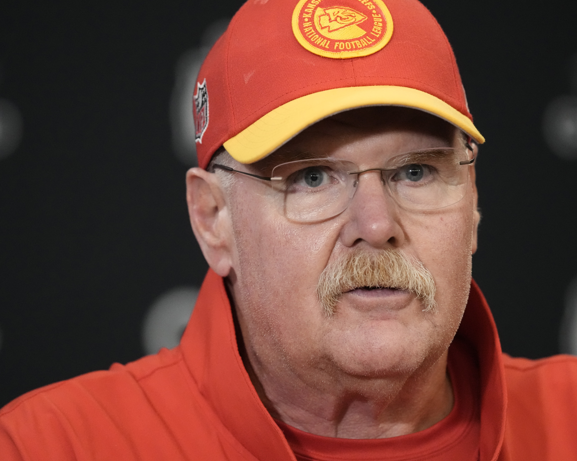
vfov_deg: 2.0
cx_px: 291
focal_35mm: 759
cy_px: 216
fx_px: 12961
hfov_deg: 2.6
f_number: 4
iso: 8000
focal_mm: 600
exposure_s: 1/640
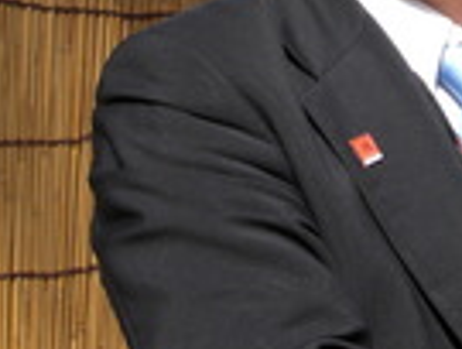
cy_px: 2
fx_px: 1780
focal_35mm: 133
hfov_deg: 14.5
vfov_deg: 11.1
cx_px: 476
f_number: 2.8
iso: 50
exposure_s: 1/400
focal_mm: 6.3
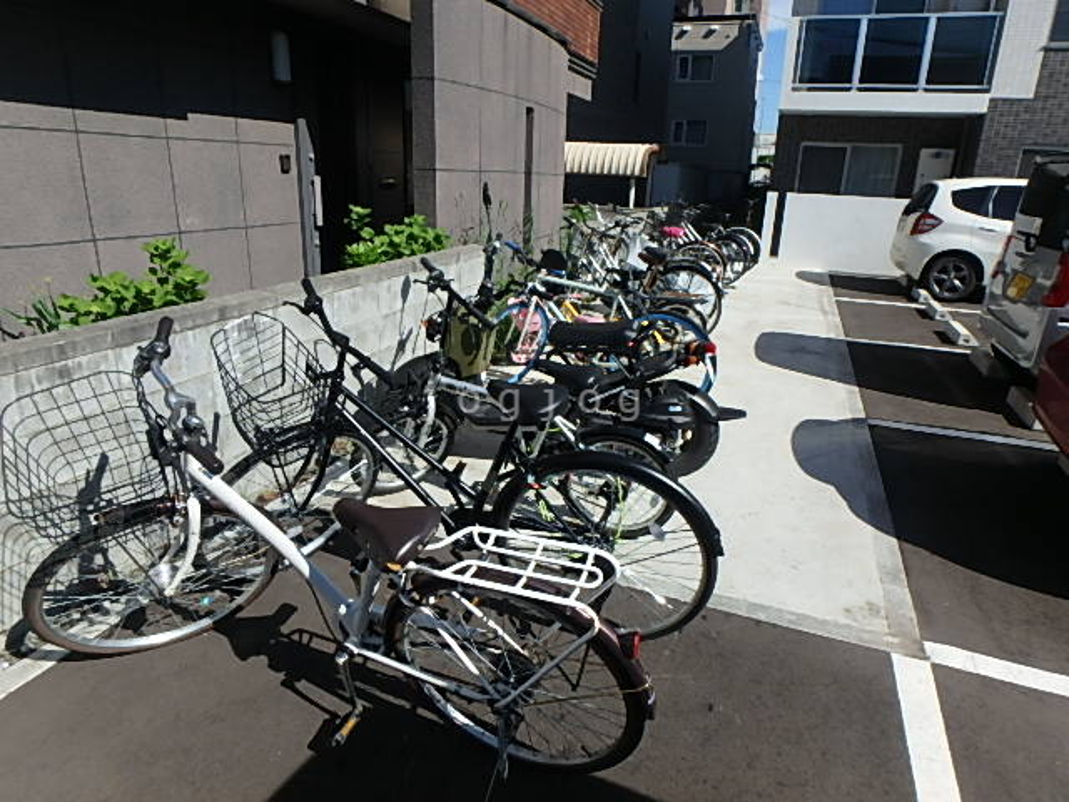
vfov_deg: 63.4
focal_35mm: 21
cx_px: 534
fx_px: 649
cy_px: 401
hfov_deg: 79.0
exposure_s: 1/500
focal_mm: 3.7
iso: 125
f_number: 6
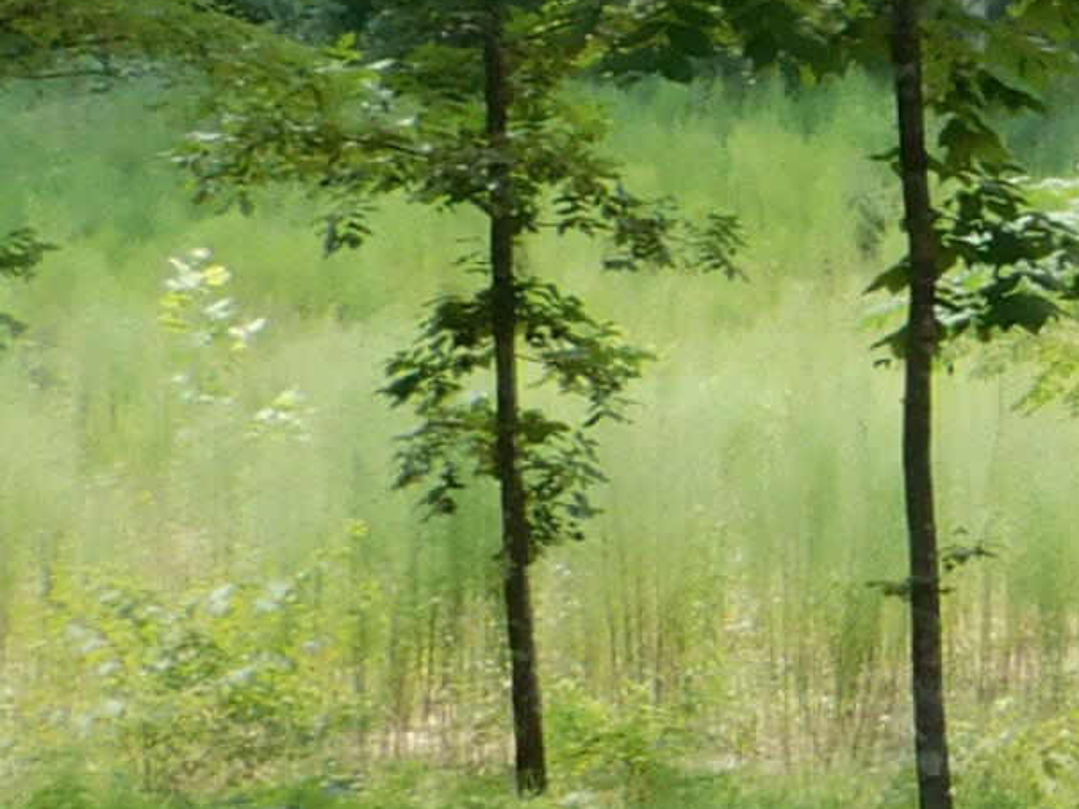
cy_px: 100
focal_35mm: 114
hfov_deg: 13.1
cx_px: 2561
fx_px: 3554
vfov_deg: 12.9
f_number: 3
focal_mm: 4
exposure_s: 1/320
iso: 125
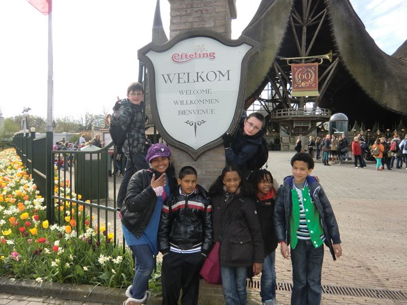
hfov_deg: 71.6
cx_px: 204
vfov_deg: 56.8
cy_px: 152
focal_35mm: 24
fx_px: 282
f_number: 3.2
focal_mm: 4.3
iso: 64
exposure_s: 1/400
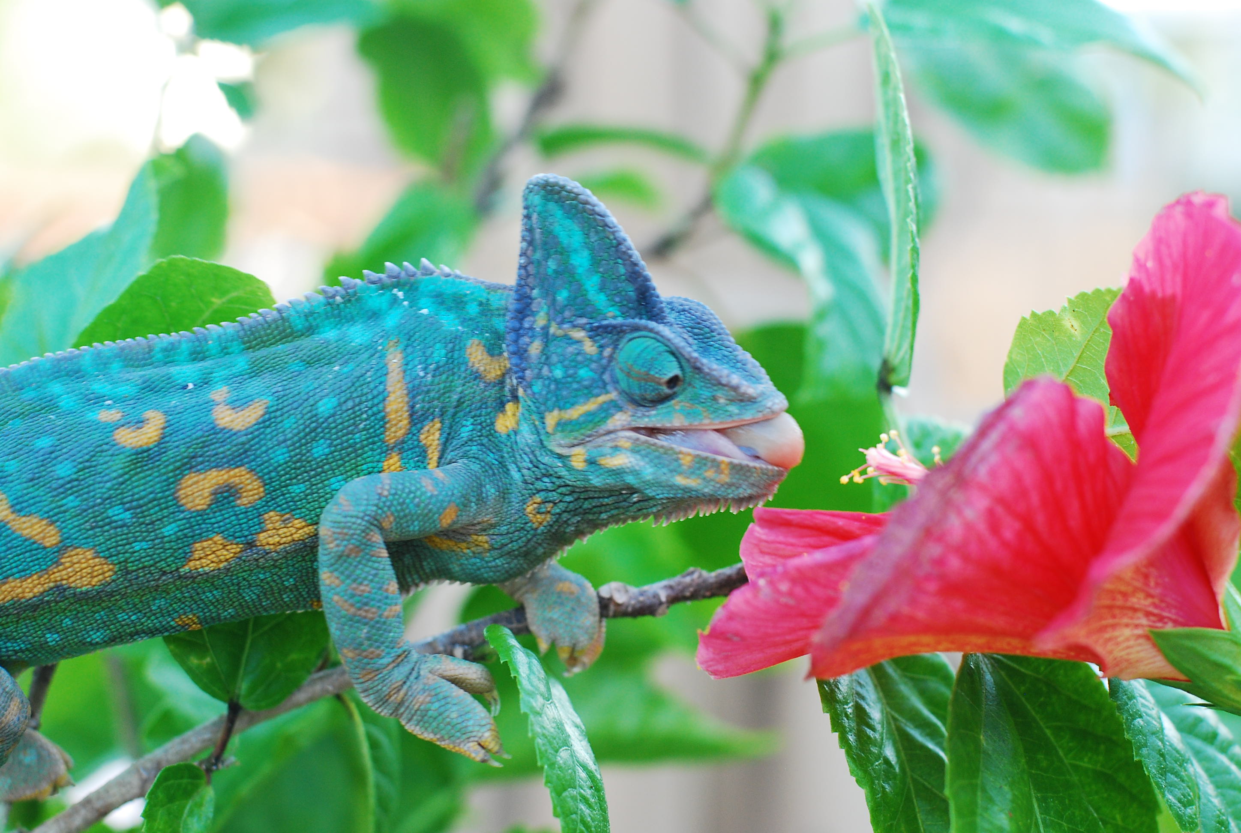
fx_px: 2591
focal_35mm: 75
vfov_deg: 18.3
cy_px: 416
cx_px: 620
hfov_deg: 26.9
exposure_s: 1/80
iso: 400
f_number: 4.5
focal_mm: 50
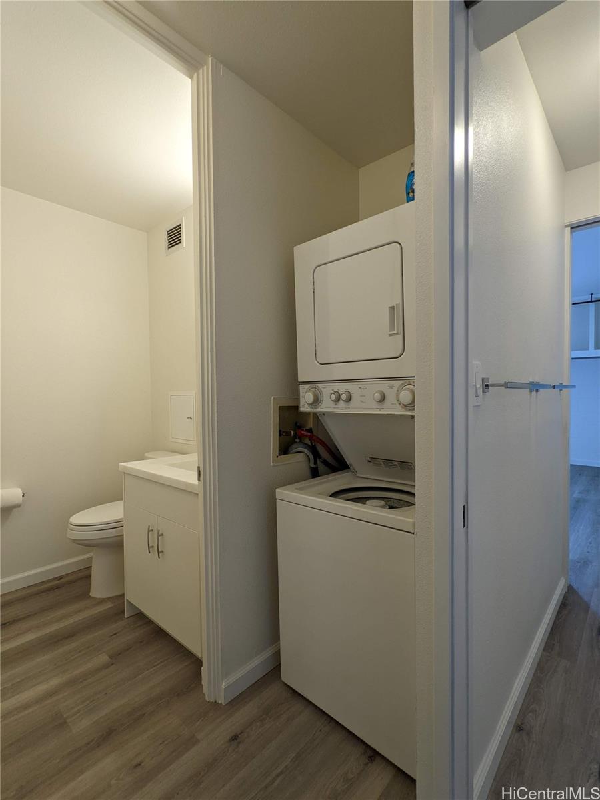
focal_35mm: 16
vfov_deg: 94.5
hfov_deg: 78.1
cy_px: 400
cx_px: 300
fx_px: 370
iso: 42
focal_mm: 2.22
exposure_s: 1/30
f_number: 2.2
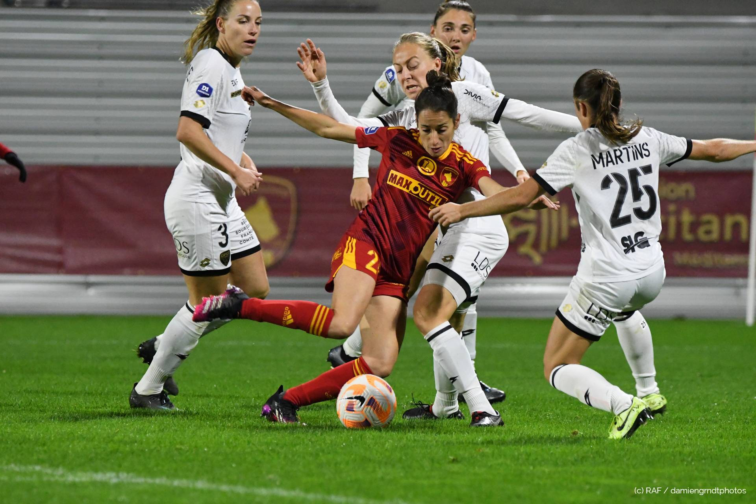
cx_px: 378
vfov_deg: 2.5
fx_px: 11339
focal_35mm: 540
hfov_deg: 3.8
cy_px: 252
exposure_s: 1/1250
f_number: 5.6
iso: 9000
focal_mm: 360
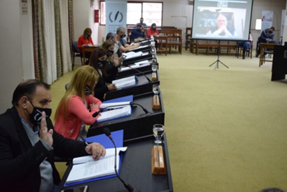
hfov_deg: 44.9
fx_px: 347
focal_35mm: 44
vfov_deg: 30.9
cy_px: 96
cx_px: 144
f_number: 4.2
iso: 1250
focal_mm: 29
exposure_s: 1/60
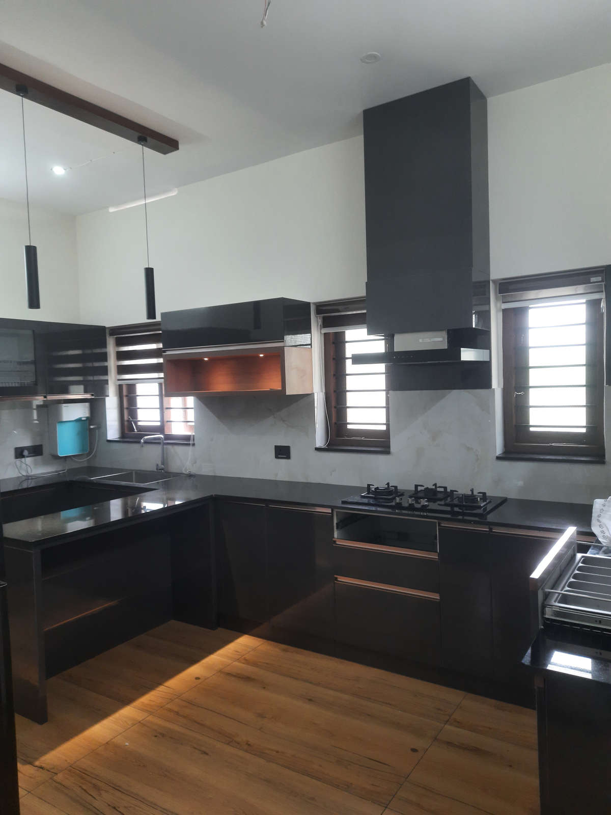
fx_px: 588
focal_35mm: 25
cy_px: 408
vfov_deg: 69.4
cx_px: 306
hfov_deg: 54.9
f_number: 2
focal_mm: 4.6
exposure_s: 1/50
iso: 100
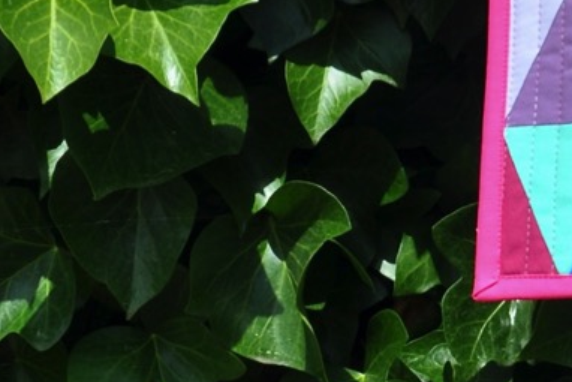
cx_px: 1002
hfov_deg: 4.1
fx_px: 7962
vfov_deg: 2.7
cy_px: -75
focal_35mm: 501
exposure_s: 1/400
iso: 200
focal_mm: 85
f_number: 10
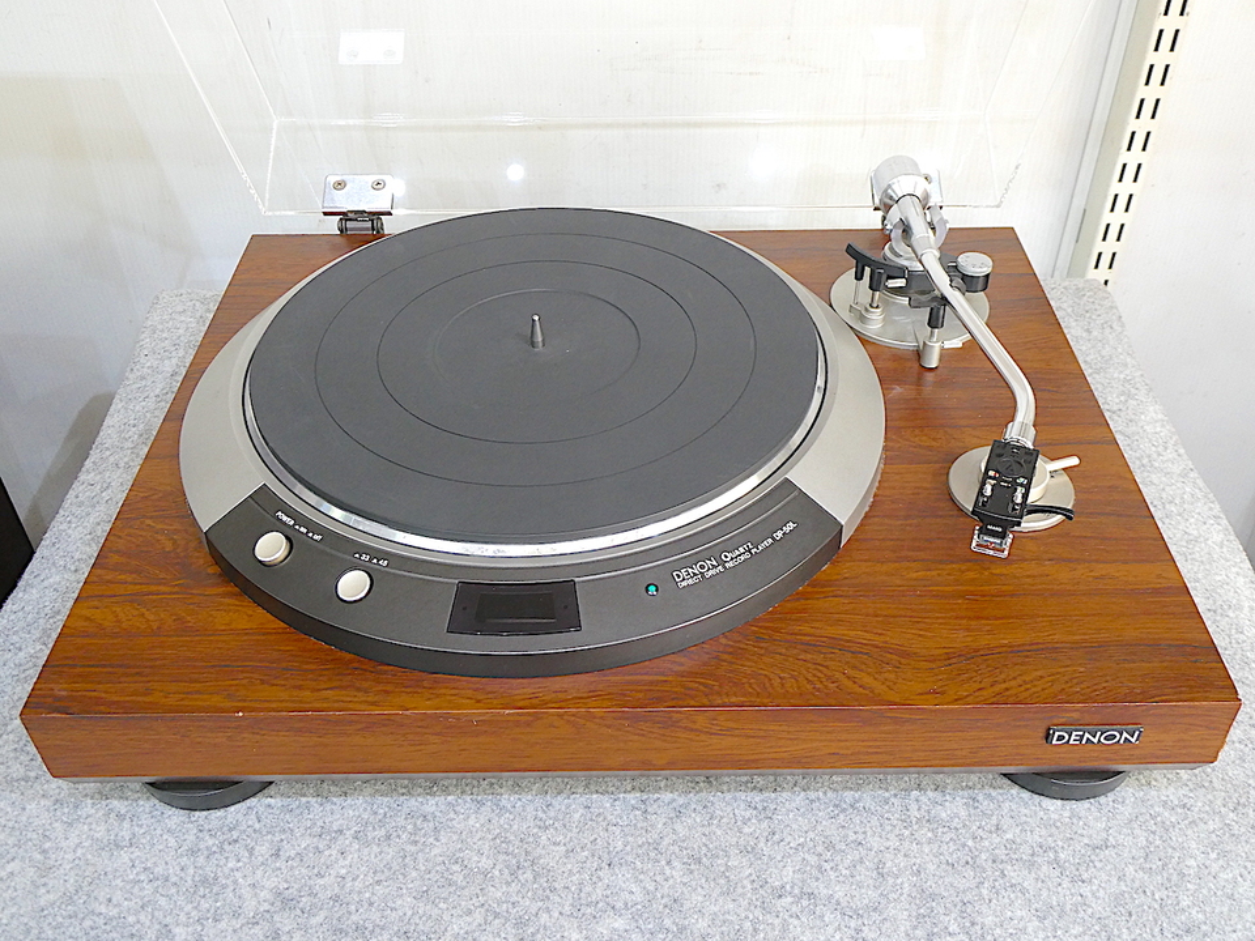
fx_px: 1196
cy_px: 470
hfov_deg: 55.4
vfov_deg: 42.9
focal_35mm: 33
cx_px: 628
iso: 200
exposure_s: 1/20
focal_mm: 5.8
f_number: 3.6
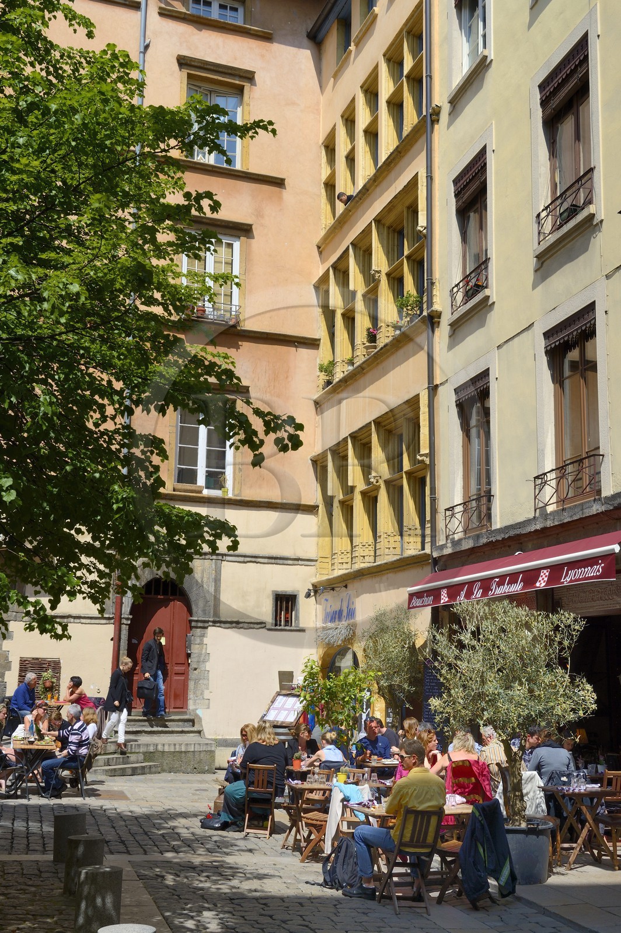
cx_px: 310
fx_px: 1089
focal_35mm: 42
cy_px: 466
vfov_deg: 46.4
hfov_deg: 31.8
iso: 200
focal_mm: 42
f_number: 14
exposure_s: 1/200
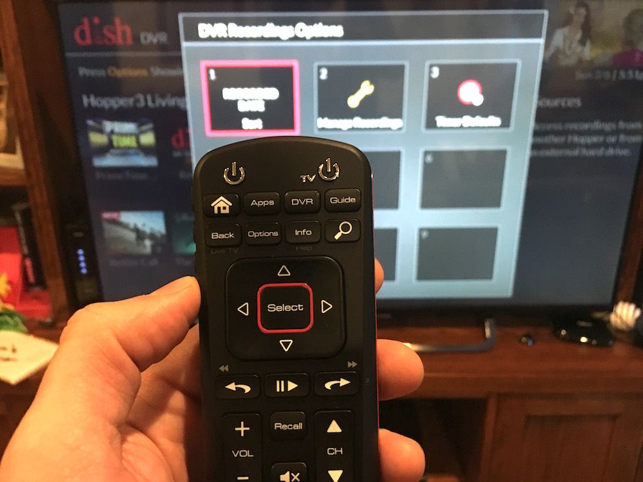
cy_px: 241
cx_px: 322
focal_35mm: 29
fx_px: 539
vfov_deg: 48.2
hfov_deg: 61.7
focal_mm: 4.15
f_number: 2.2
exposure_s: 1/15
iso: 400
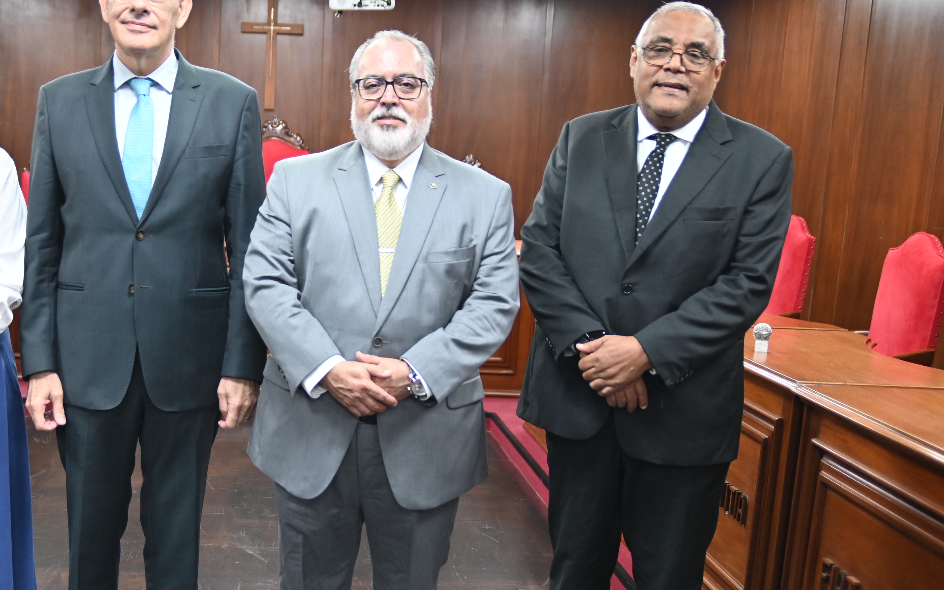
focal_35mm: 50
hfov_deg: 39.5
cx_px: 266
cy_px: 388
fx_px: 1286
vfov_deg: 25.7
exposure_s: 1/125
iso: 1000
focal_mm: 29
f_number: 2.8
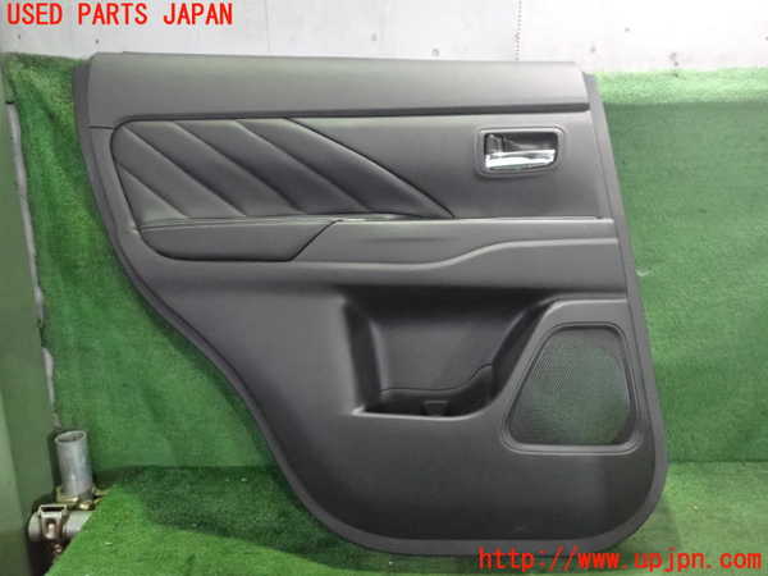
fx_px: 666
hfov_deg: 60.0
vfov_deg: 46.8
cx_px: 384
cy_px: 288
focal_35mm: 30
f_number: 2.3
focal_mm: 5.4
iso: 2500
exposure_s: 1/80
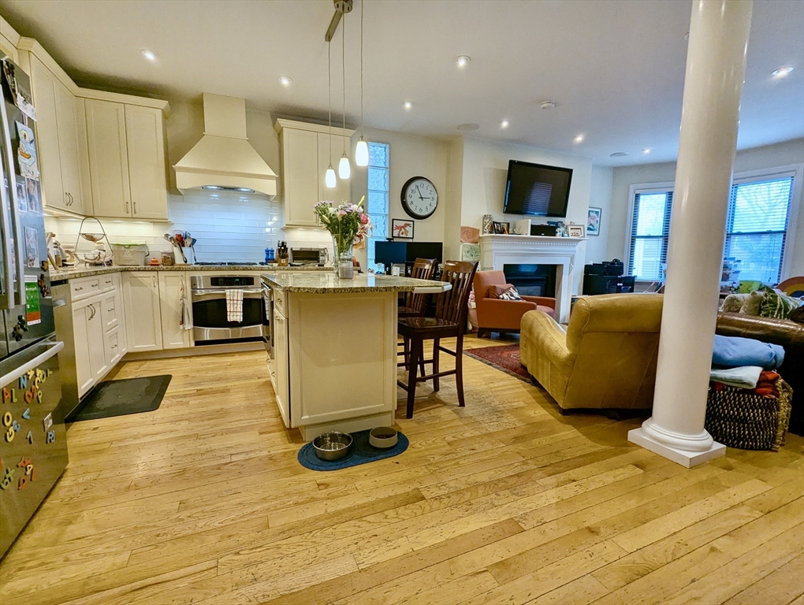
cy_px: 302
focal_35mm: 16
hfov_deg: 94.4
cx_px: 402
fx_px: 372
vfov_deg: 78.2
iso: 167
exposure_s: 1/96.2
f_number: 2.2
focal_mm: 2.35
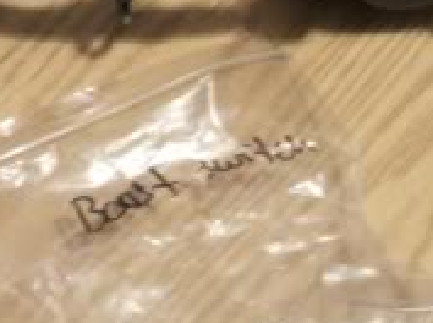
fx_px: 1810
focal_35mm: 145
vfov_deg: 10.2
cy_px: 93
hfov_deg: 13.5
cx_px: 15
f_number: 2.9
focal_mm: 5.7
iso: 165
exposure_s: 1/8
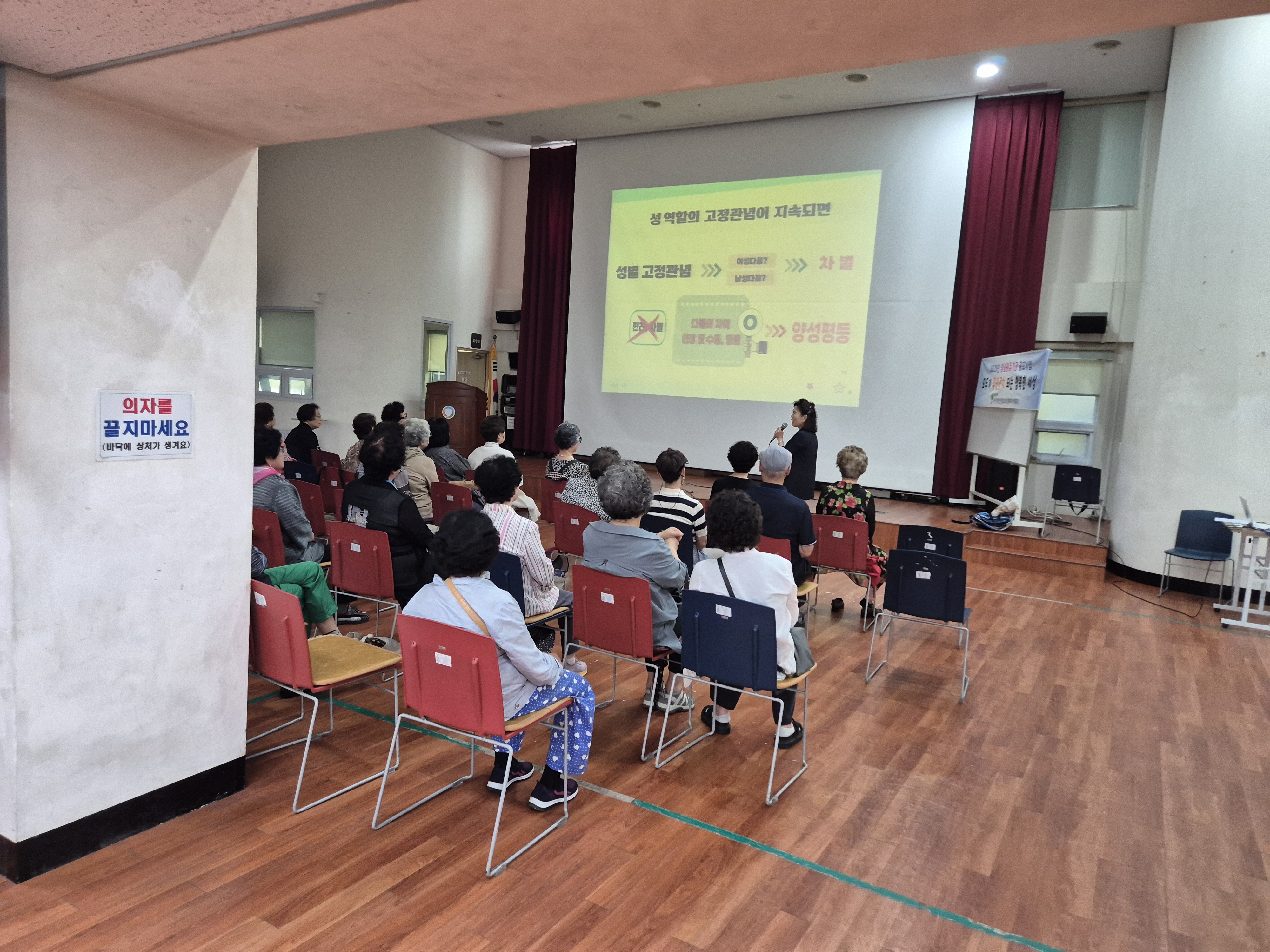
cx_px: 635
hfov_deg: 73.9
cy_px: 476
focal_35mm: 23
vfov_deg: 58.9
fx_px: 844
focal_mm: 5.4
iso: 500
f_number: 1.8
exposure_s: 1/120
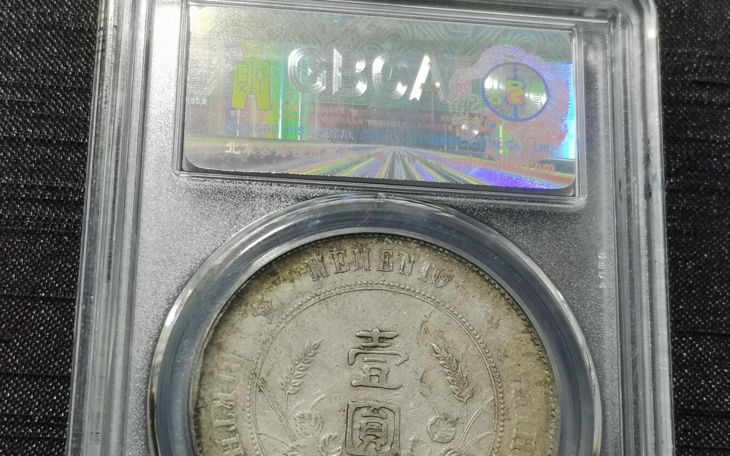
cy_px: 284
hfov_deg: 26.5
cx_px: 366
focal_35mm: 78
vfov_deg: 16.7
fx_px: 1552
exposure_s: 1/100
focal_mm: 5.58
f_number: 1.8
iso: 64
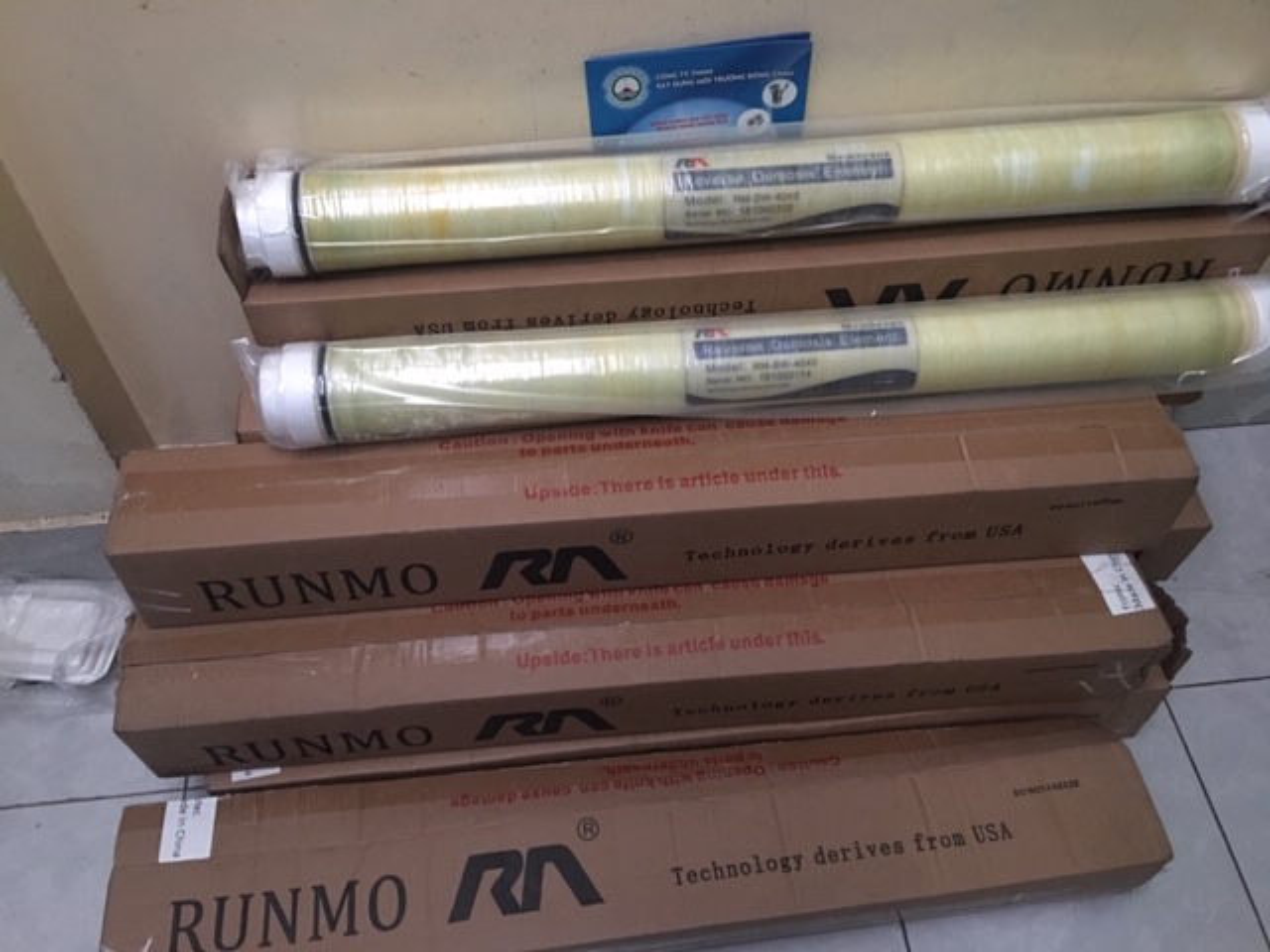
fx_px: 1064
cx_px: 635
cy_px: 476
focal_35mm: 29
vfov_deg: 48.2
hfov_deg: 61.7
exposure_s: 1/8
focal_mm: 4.15
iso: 160
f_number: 2.2
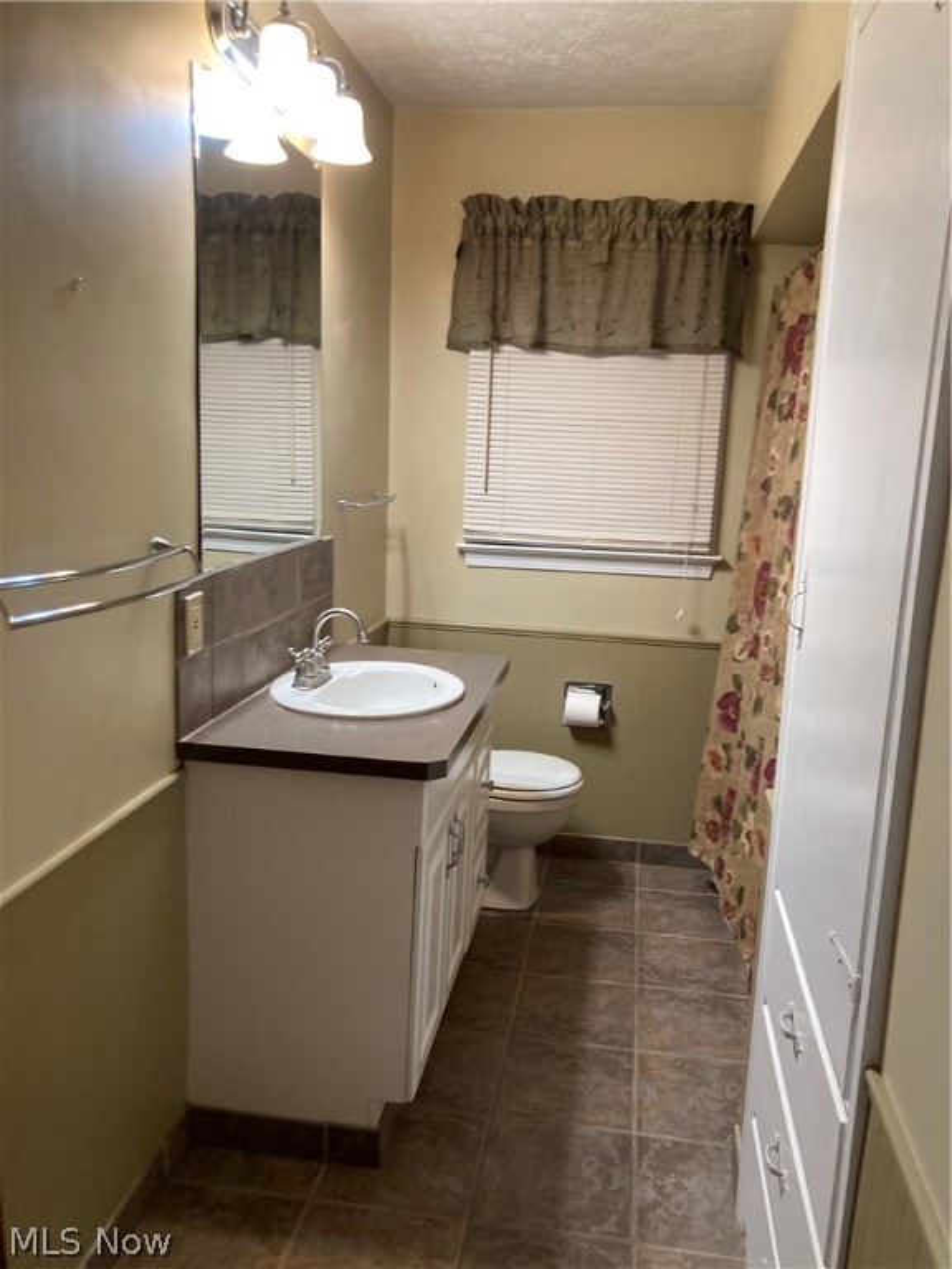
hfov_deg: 49.7
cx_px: 476
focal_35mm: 28
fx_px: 1027
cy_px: 634
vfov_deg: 63.4
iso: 160
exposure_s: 1/60
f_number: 1.8
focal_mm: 3.99
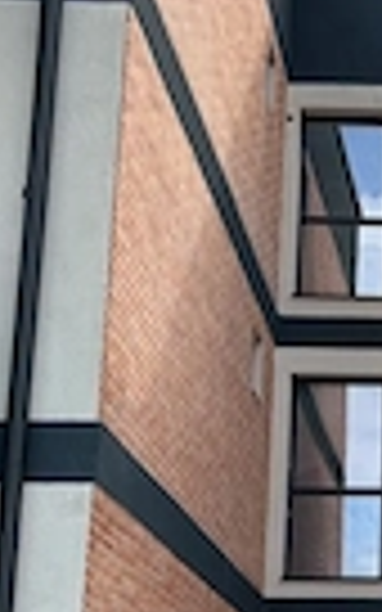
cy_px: 518
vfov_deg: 25.0
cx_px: 544
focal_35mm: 81
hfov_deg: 15.1
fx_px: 1349
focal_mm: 5.96
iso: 64
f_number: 1.6
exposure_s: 1/2141
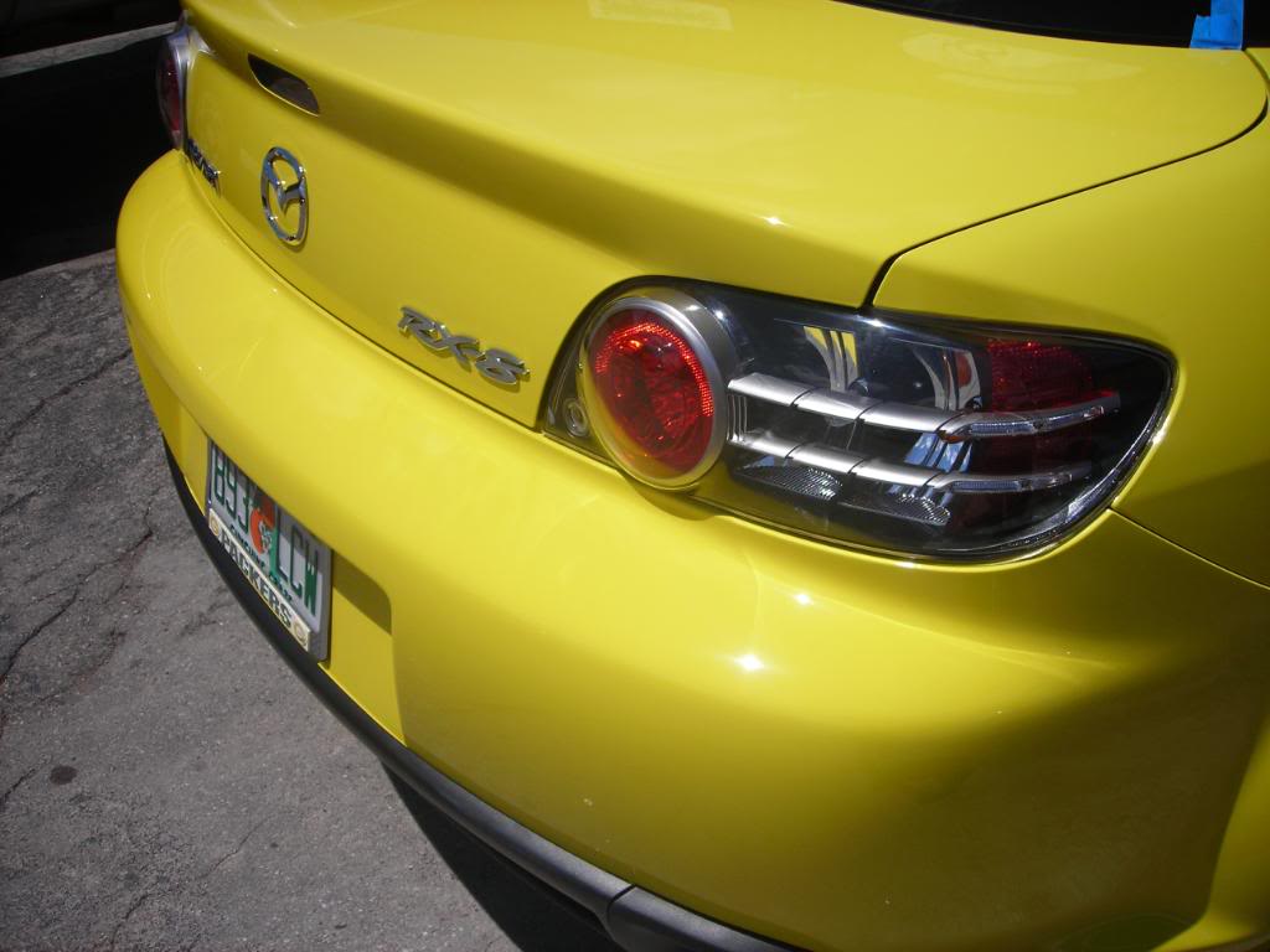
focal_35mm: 38
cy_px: 476
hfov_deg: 49.0
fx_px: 1394
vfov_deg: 37.7
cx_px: 635
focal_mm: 6.3
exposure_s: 1/463
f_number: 6.4
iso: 50
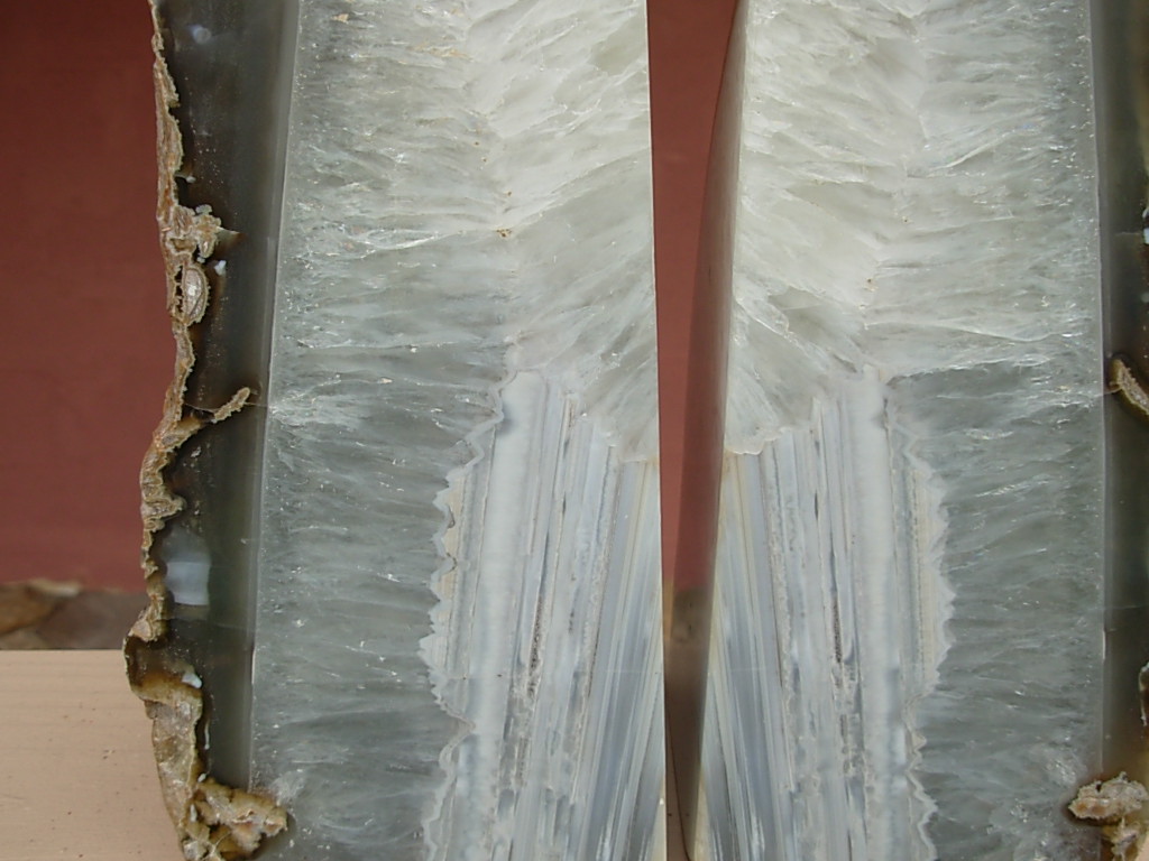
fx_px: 1261
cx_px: 574
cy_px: 430
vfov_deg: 37.7
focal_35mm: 38
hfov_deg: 49.0
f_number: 2.9
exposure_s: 1/395
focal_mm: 6.3
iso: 50
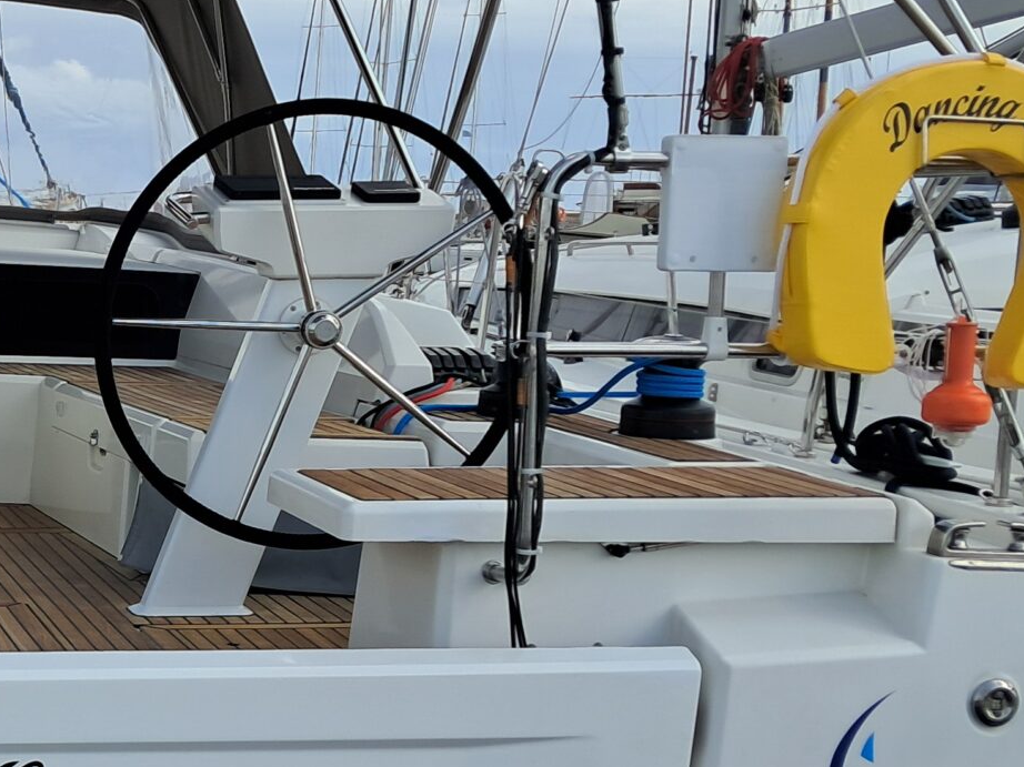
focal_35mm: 75
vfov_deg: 19.5
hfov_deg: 24.0
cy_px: 543
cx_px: -154
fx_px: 2218
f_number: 1.8
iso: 50
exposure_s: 1/711
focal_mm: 4
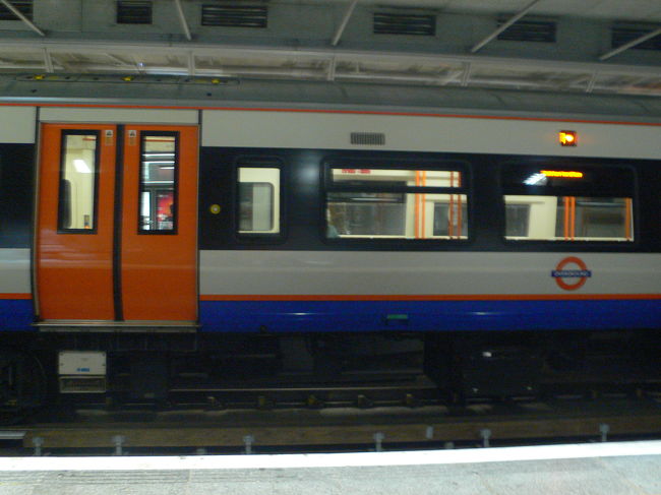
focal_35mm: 34
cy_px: 248
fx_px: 649
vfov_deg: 41.8
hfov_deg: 54.0
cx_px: 330
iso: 200
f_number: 2.8
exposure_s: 1/4
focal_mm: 6.3
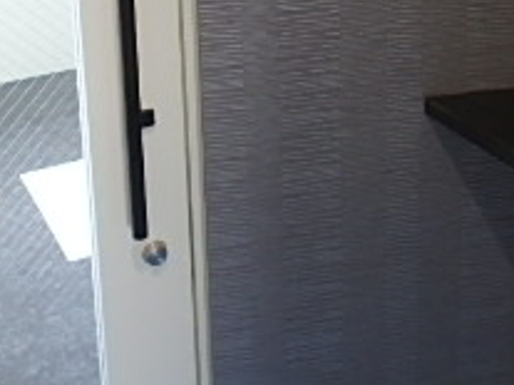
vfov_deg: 21.3
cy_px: -47
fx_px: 965
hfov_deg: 29.7
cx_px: 323
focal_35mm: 65
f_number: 3.5
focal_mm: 3.7
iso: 320
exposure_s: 1/30
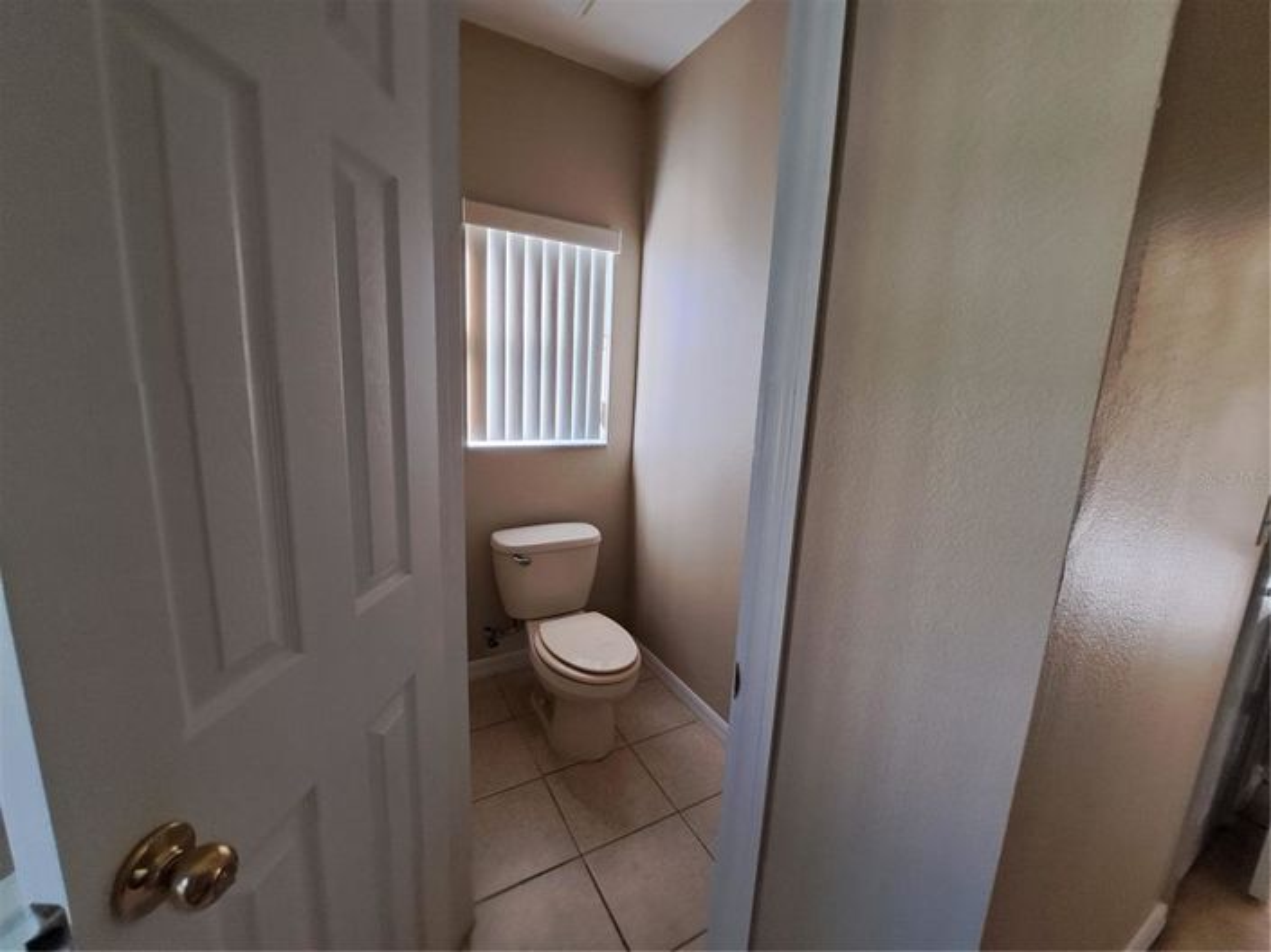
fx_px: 477
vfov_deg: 89.9
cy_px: 476
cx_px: 636
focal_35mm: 13
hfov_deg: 106.2
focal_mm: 1.74
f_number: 2.2
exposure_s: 1/50
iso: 125
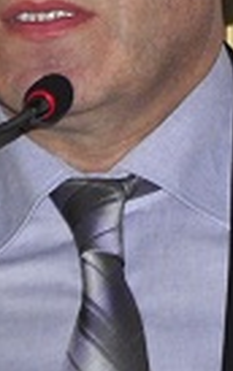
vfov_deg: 2.8
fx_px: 7641
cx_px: 125
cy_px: 92
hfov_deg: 1.7
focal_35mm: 754
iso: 1250
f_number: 6.3
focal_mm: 105
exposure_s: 1/60
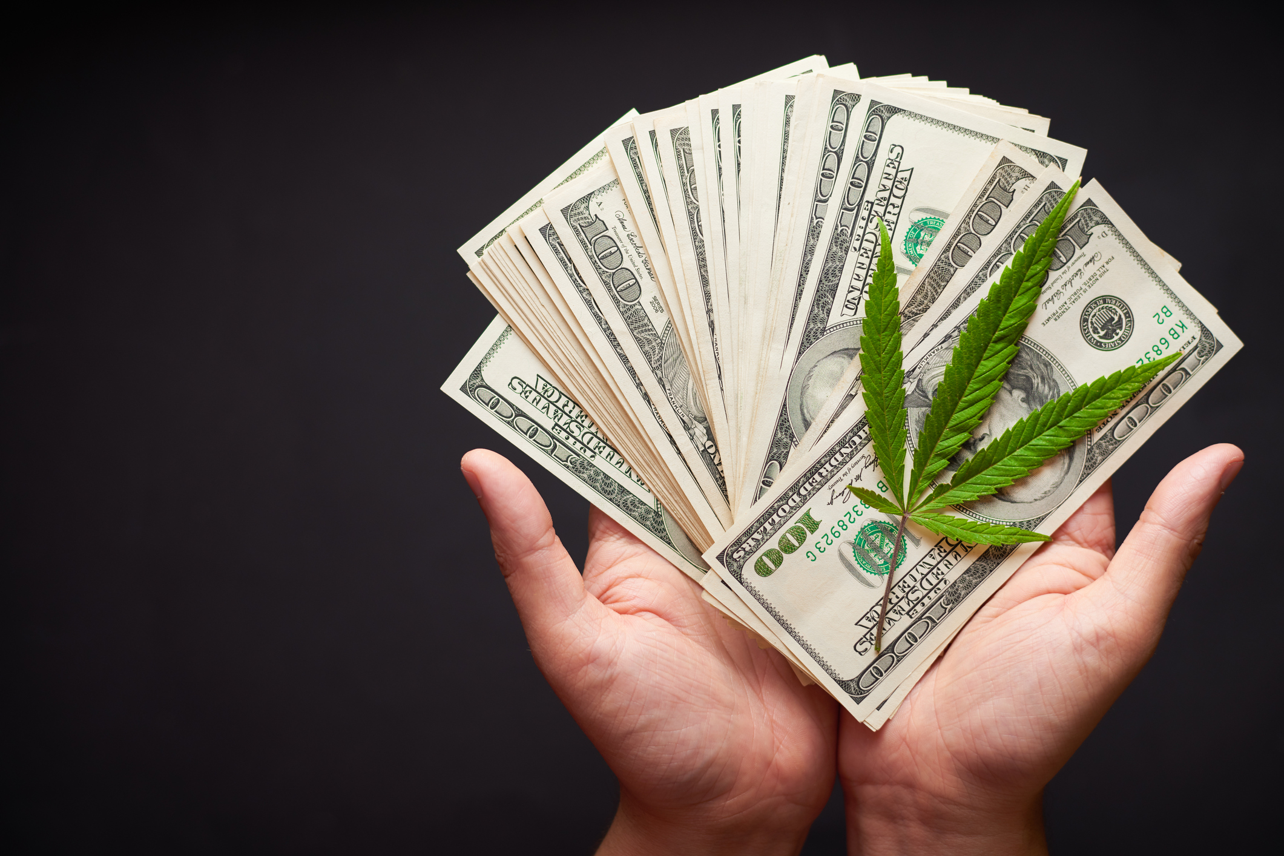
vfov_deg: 27.0
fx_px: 1783
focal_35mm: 50
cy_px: 428
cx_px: 642
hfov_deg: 39.6
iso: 100
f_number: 2.8
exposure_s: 1/200
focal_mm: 50
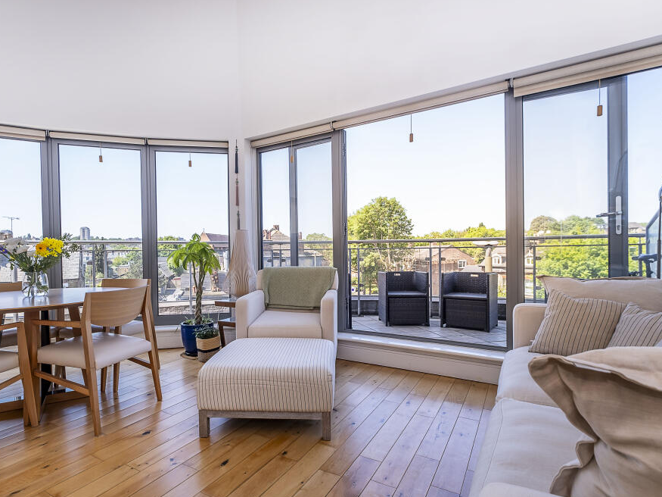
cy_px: 256
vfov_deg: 71.6
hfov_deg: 87.6
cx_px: 309
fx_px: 344
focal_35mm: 18
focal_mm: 10.5
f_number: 5
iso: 250
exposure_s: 1/200
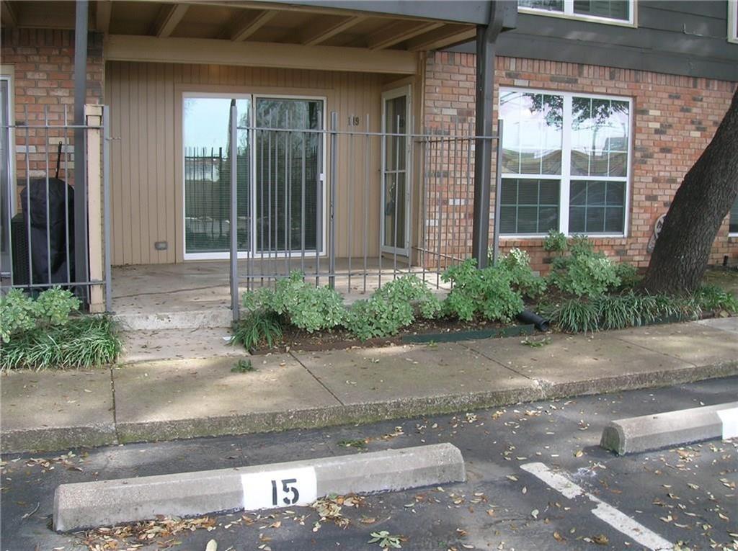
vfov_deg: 41.7
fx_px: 724
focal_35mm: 34
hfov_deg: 54.0
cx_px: 369
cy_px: 276
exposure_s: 1/35.3
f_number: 4.9
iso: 50
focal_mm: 5.7
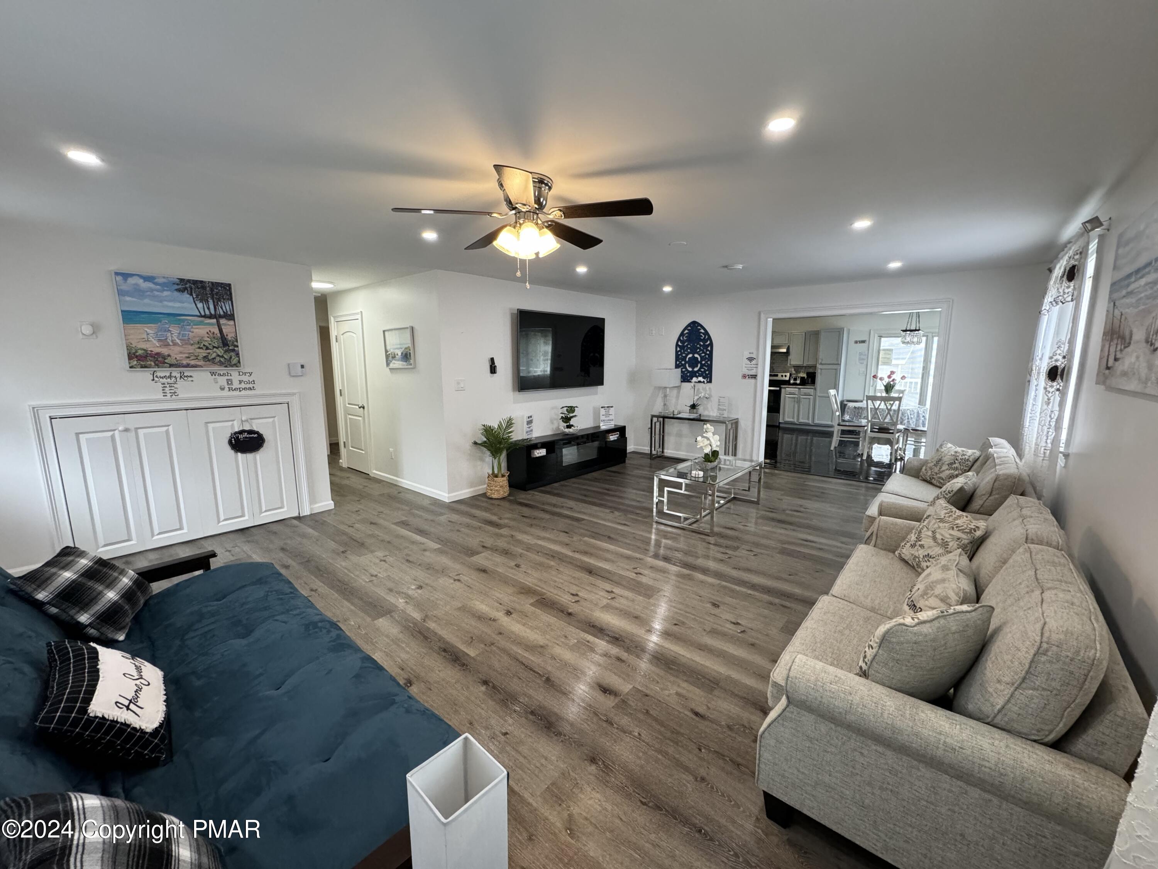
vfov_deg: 85.7
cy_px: 434
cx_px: 579
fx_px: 468
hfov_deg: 102.1
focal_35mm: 14
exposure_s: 1/120
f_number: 2.2
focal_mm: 2.22
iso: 320
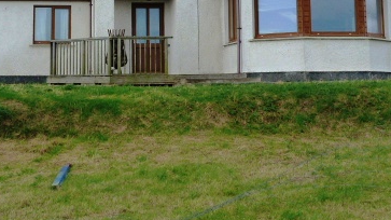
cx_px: 141
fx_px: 736
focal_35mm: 71
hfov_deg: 29.6
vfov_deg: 16.5
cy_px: -19
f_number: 5.6
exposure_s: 1/250
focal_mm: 6.7
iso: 125
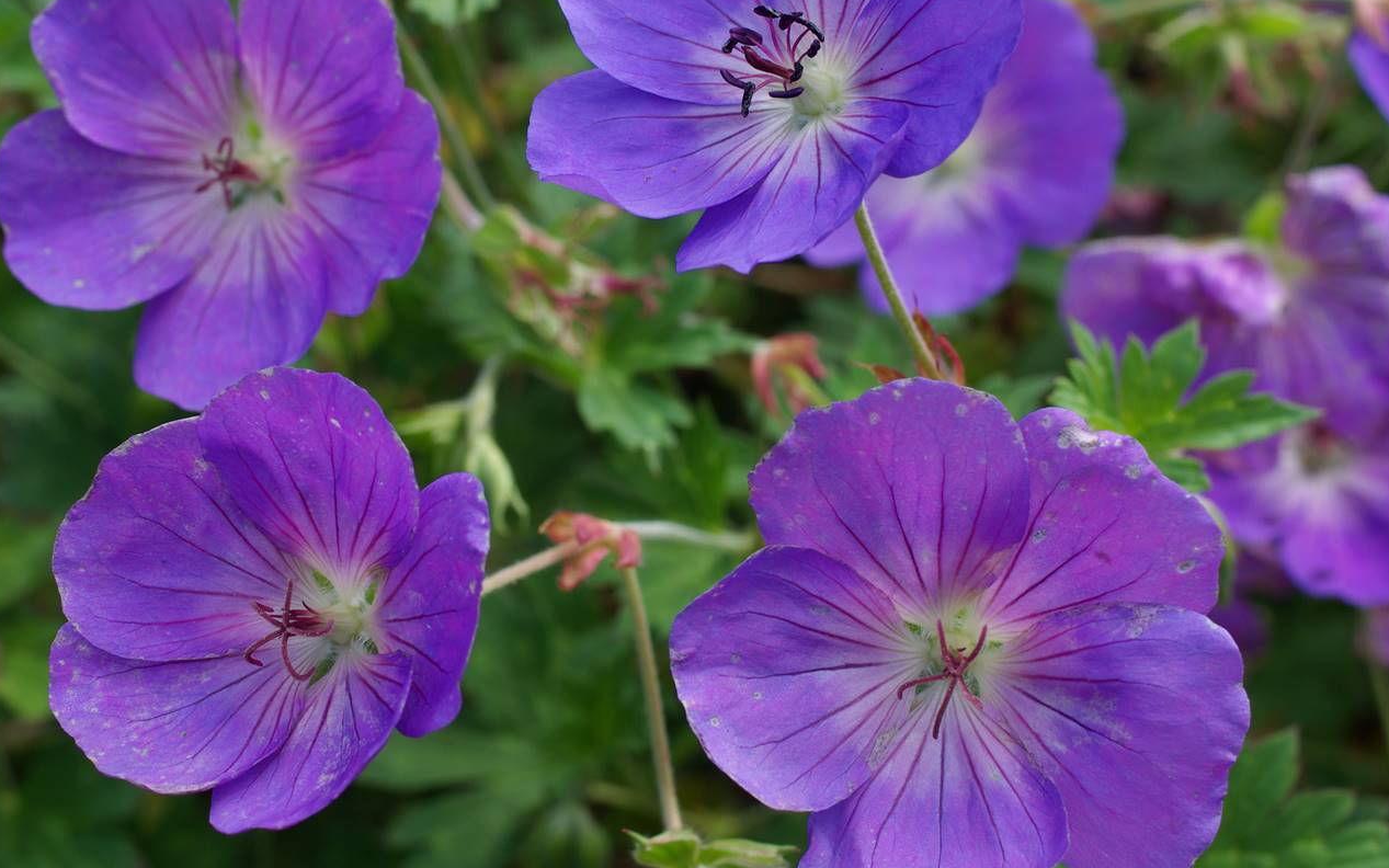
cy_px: 403
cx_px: 625
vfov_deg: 19.2
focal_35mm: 68
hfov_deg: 30.3
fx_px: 2561
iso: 100
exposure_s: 1/90
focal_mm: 35
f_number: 8
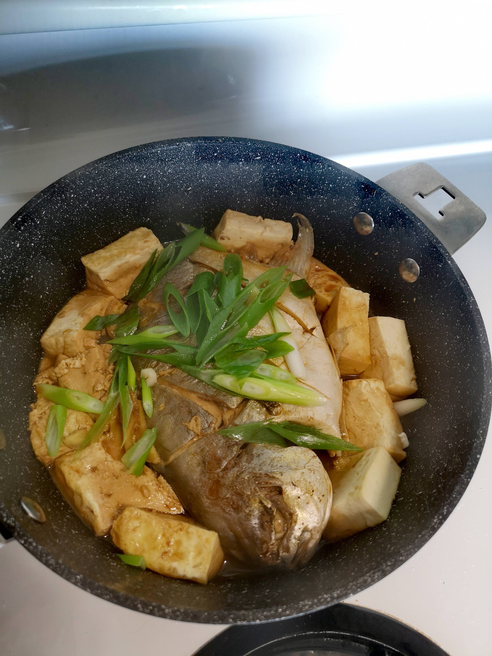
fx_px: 512
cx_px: 246
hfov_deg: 51.4
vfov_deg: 65.3
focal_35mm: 27
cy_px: 328
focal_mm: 3.95
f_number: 1.8
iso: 160
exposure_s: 1/40
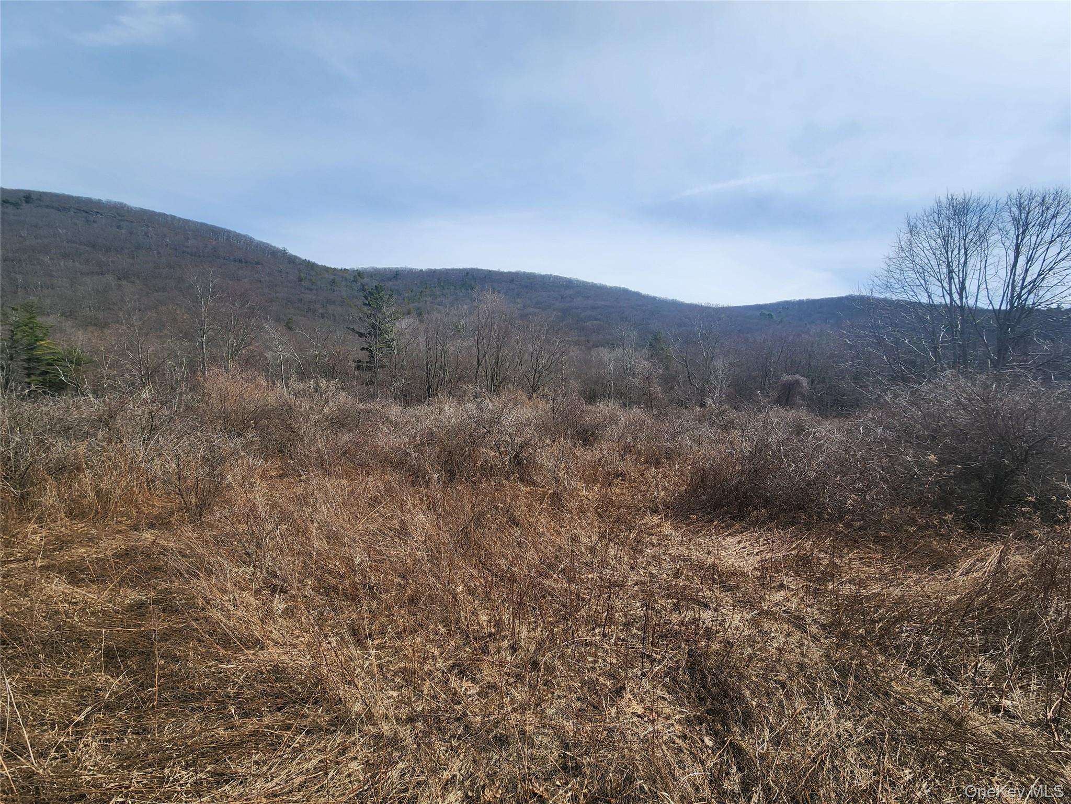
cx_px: 536
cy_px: 402
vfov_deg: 89.9
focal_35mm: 13
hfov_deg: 106.2
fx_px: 402
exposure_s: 1/2450
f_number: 2.2
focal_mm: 2.2
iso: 50
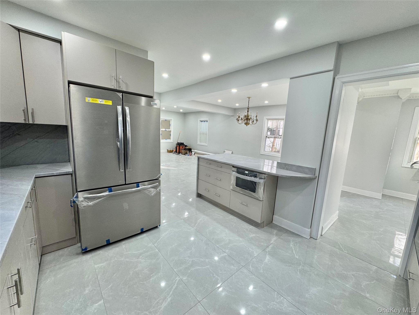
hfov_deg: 102.1
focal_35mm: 14
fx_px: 169
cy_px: 158
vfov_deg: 85.7
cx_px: 210
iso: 125
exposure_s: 1/120
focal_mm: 2.22
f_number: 2.2
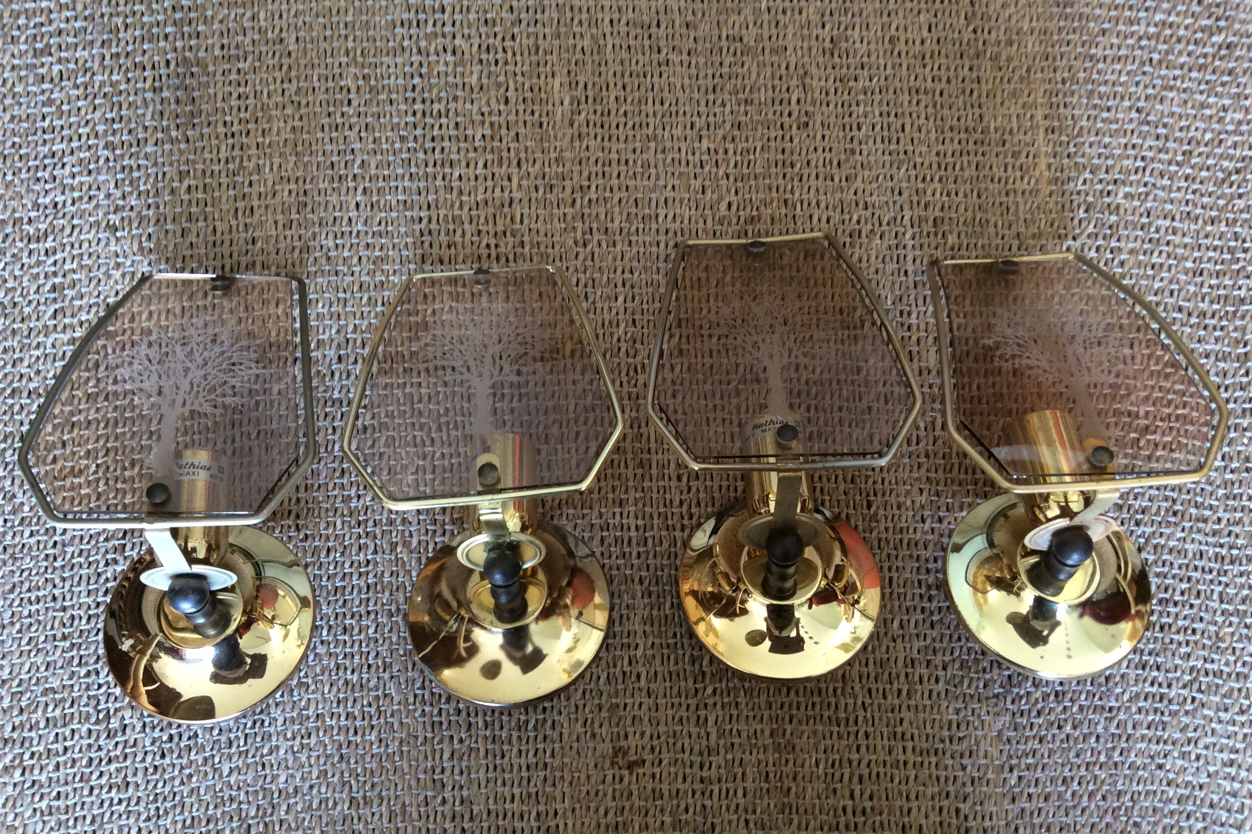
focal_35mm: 34
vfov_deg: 38.9
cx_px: 614
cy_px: 425
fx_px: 1182
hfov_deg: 55.8
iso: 125
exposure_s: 1/25
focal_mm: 3.3
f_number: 2.4
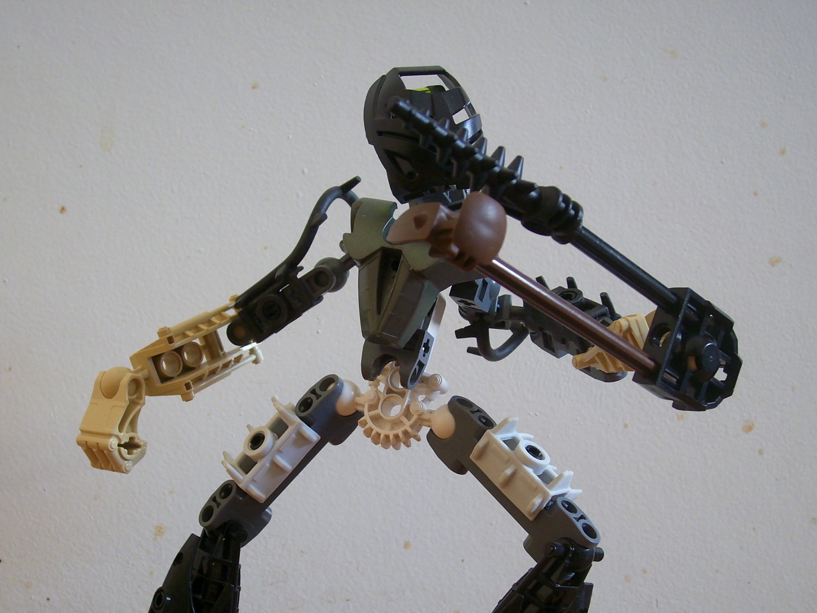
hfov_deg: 37.5
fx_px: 1204
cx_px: 366
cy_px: 381
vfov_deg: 28.5
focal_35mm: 51
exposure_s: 1/9
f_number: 3.1
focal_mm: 7.43
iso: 50
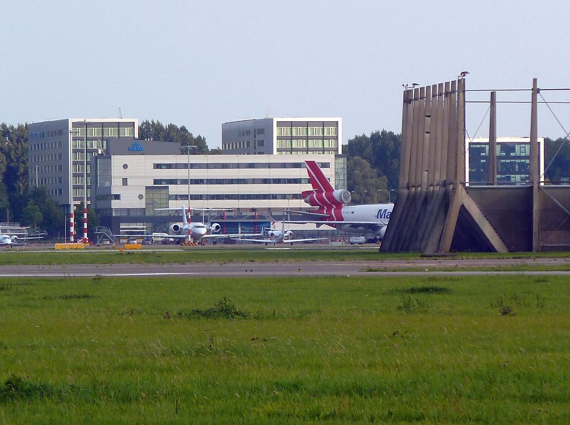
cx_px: 285
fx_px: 8086
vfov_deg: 3.0
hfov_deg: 4.0
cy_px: 212
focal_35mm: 492
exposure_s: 1/125
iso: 125
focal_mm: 49.2
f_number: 4.9
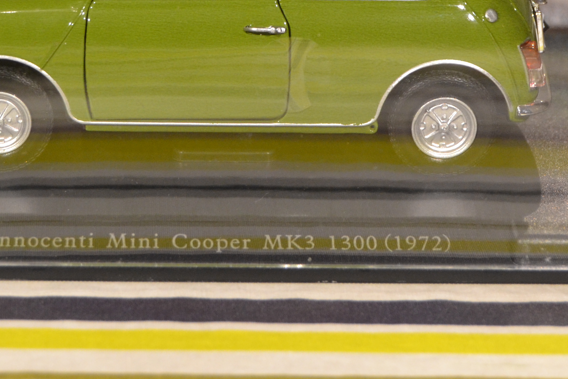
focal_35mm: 183
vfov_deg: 7.5
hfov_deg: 11.2
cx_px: 217
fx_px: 2887
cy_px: -29
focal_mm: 52
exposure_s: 1/60
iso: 900
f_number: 5.6
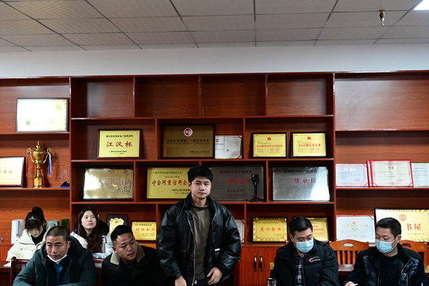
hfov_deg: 41.9
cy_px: 143
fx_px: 560
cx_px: 214
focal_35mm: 47
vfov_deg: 28.6
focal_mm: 47
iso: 2200
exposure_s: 1/50
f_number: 4
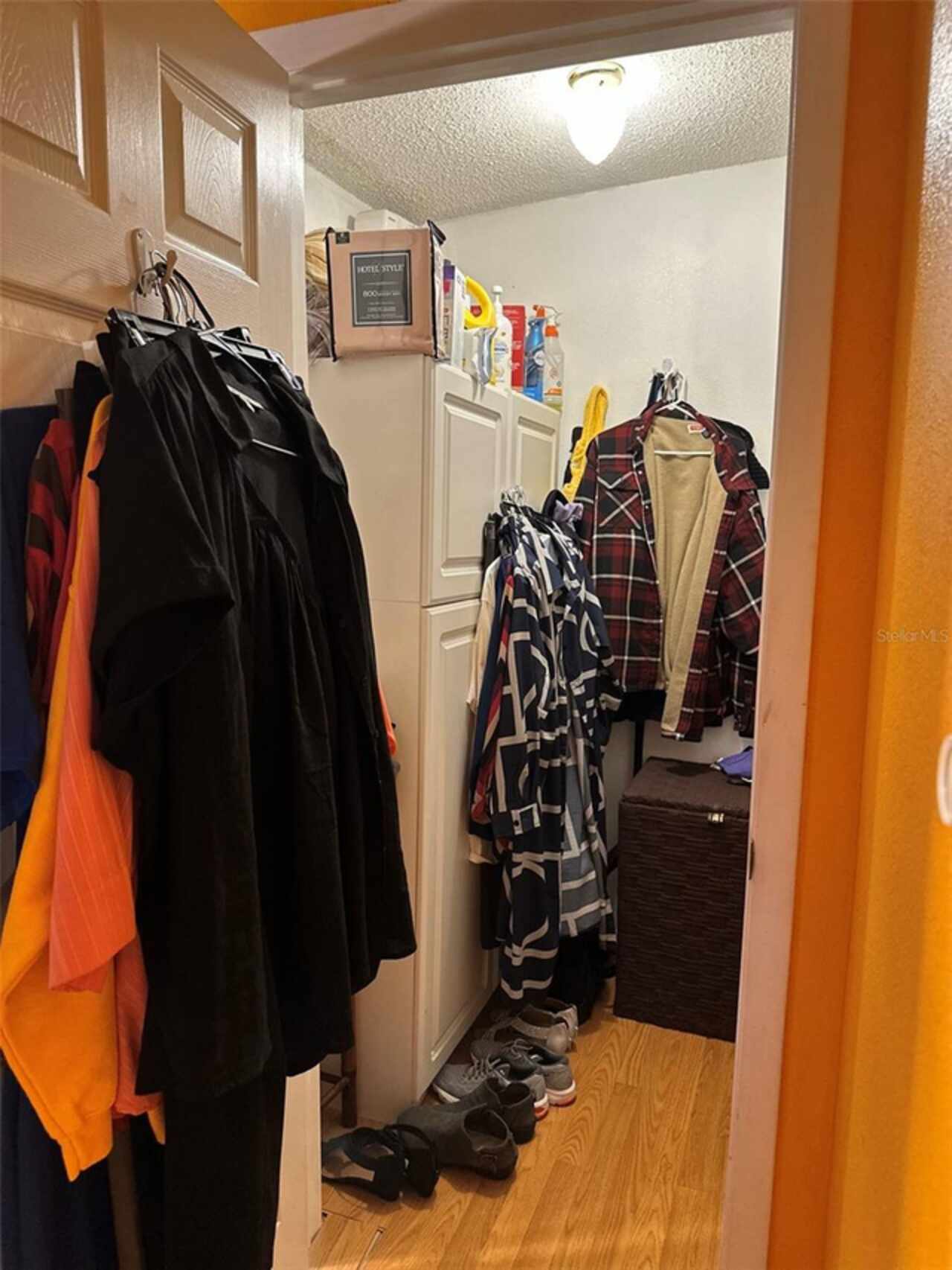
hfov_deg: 56.8
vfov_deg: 71.6
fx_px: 880
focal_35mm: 24
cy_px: 635
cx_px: 476
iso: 250
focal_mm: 6.86
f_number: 1.78
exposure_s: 1/60
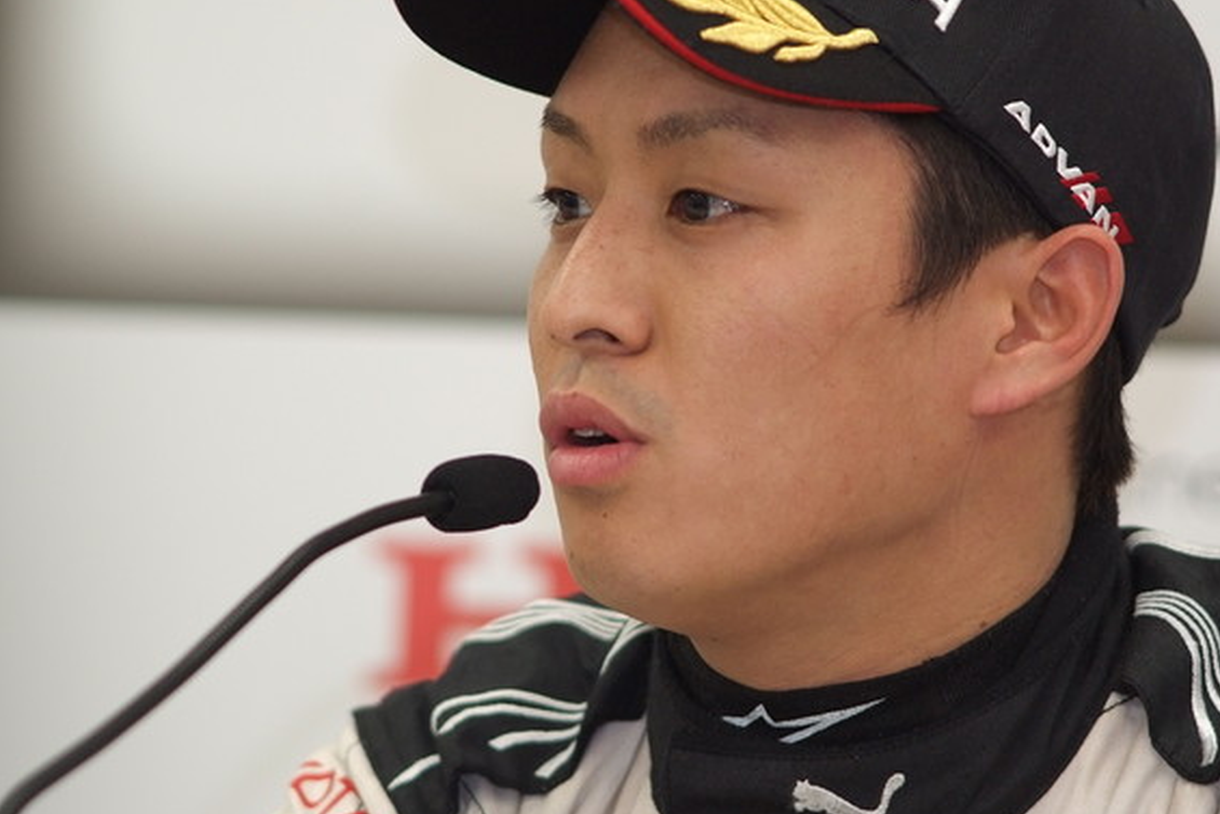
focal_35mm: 344
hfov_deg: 6.0
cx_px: 620
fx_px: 11660
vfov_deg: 4.0
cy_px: 356
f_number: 2.8
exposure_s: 1/250
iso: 800
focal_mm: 180
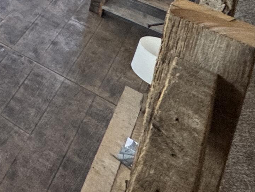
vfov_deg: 17.8
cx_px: -226
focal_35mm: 58
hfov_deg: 20.5
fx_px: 427
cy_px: -190
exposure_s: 1/60
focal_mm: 2.22
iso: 200
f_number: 2.2
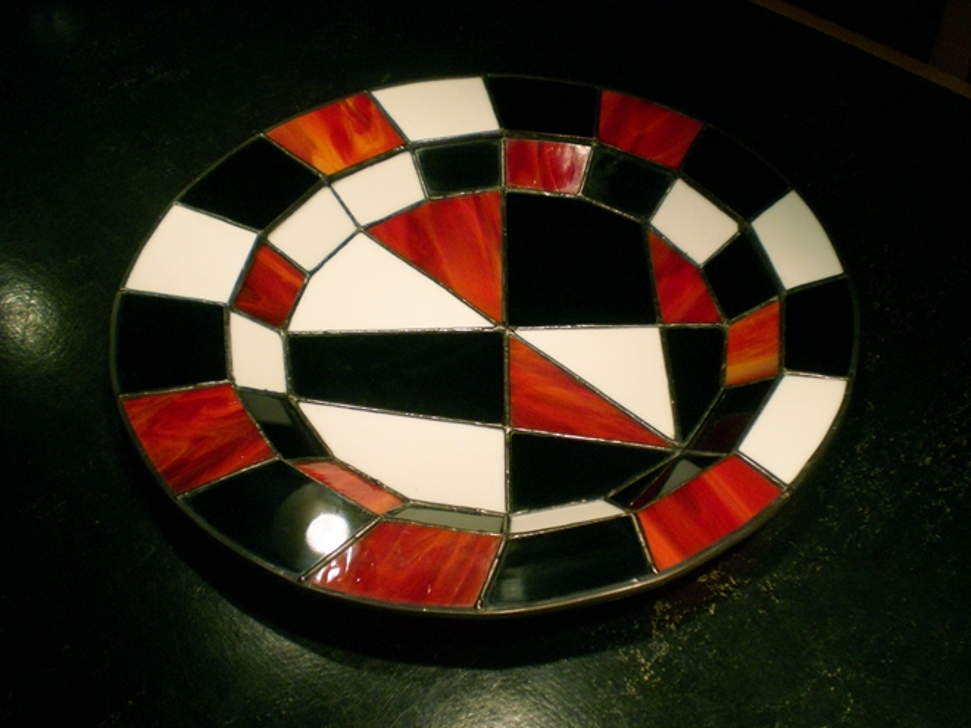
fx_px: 1066
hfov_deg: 49.0
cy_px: 364
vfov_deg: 37.7
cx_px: 486
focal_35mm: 38
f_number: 3.1
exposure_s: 1/137
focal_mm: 6.3
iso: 200
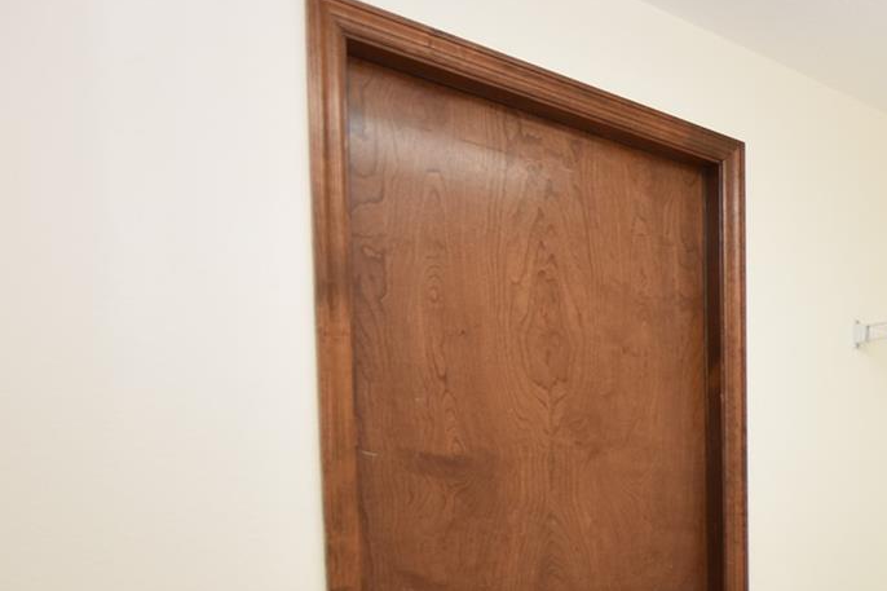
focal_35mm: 35
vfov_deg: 34.2
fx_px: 862
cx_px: 1003
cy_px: 601
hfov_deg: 41.6
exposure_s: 1/60
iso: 280
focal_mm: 10
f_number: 4
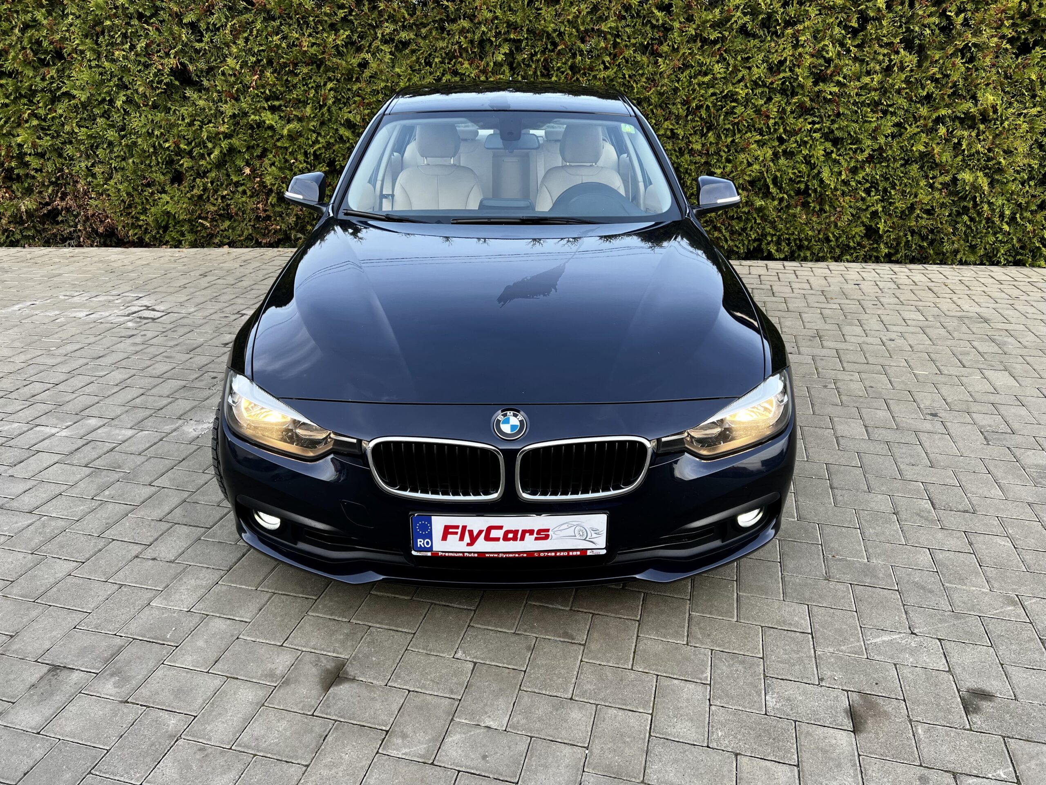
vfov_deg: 53.1
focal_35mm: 26
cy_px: 392
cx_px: 523
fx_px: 786
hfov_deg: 67.3
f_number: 1.5
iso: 40
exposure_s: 1/264
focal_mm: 5.7
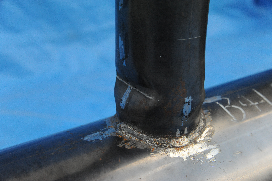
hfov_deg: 36.3
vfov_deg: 24.6
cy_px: 90
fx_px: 415
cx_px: 136
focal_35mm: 55
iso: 5000
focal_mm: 55
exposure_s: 1/3200
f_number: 5.6
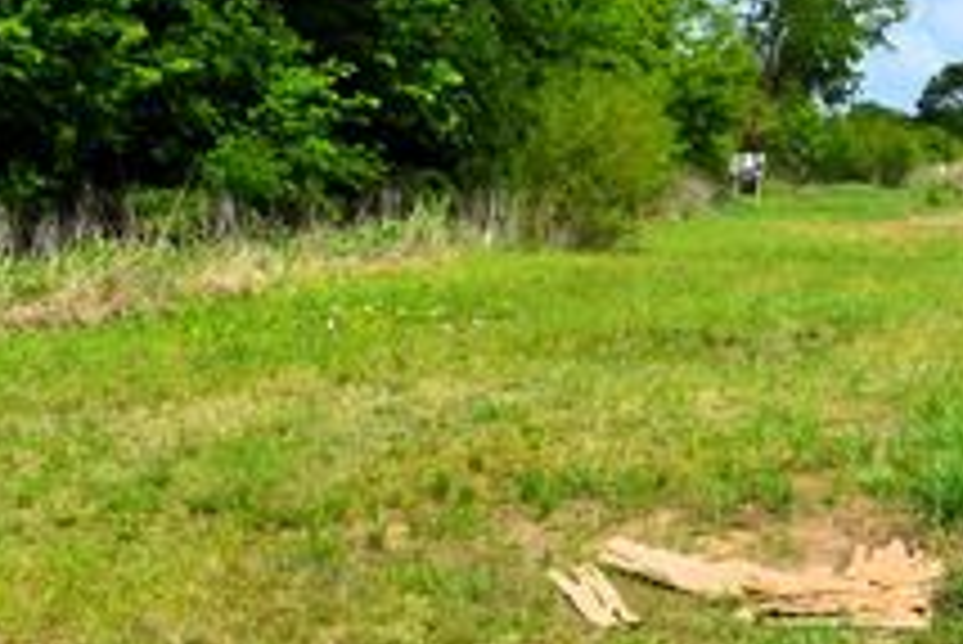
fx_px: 1686
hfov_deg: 29.2
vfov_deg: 21.6
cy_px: 245
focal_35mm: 63
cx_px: 1022
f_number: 14
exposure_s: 1/200
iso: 100
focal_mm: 18
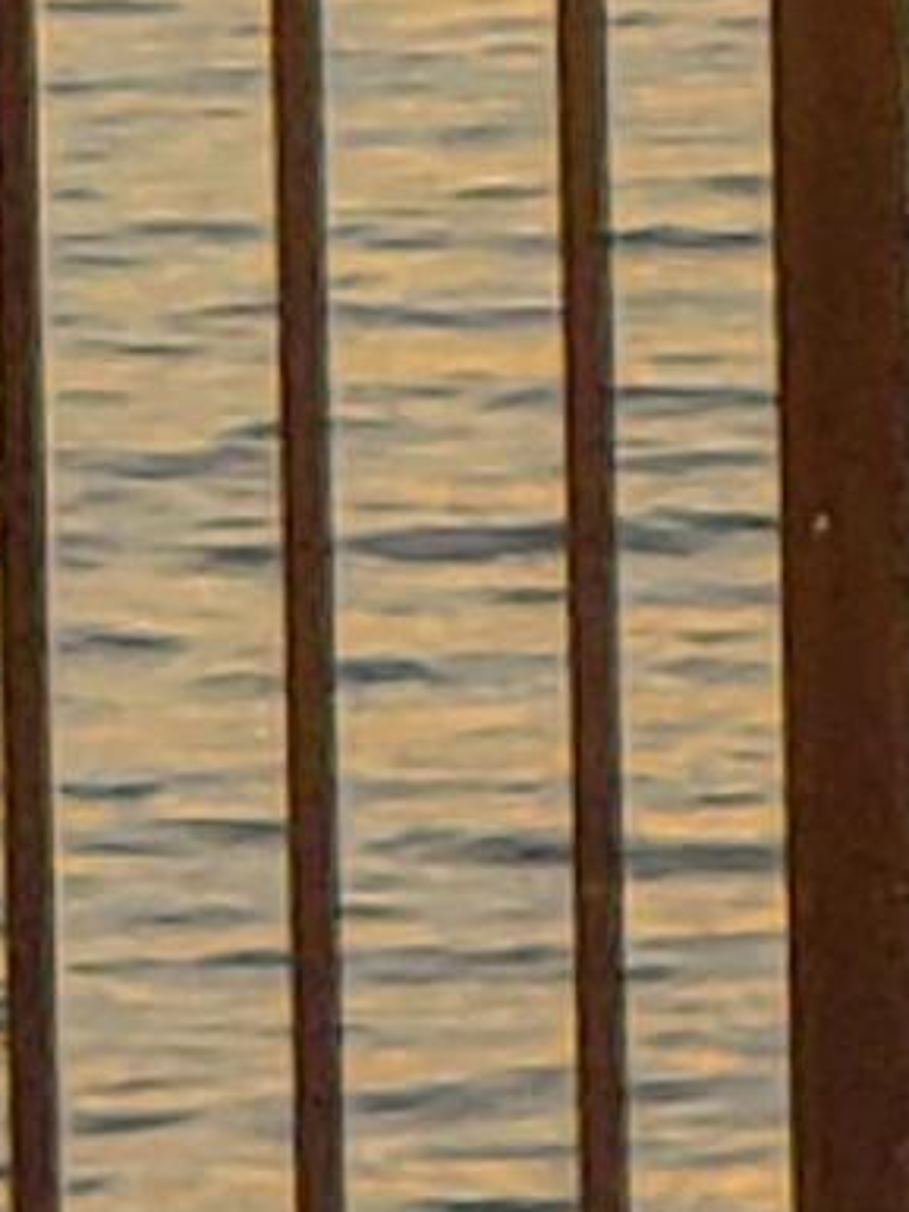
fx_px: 9448
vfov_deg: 7.1
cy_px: -1146
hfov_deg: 5.4
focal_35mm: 270
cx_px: 1758
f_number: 2.4
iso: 32
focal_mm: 6
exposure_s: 1/684
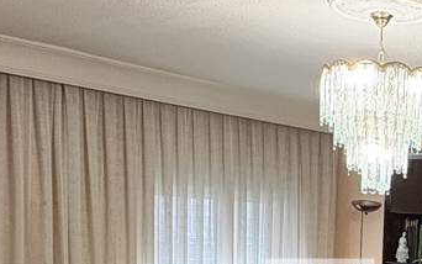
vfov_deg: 18.9
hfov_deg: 28.2
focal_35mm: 65
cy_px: 315
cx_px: 484
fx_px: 748
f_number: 2.2
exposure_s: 1/50
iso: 250
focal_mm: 2.22
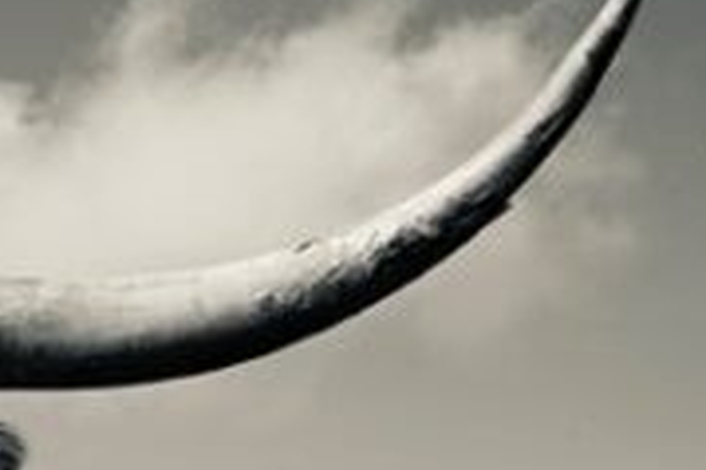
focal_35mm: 94
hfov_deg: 18.3
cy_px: 509
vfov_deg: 14.2
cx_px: -461
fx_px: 1842
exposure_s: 1/80
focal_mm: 28
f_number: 22
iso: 400
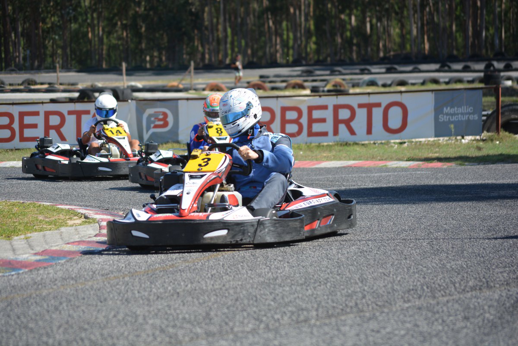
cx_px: 259
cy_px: 173
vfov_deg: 7.9
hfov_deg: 11.8
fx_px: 2503
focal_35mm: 174
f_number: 5.6
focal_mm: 116
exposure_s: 1/1600
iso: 400
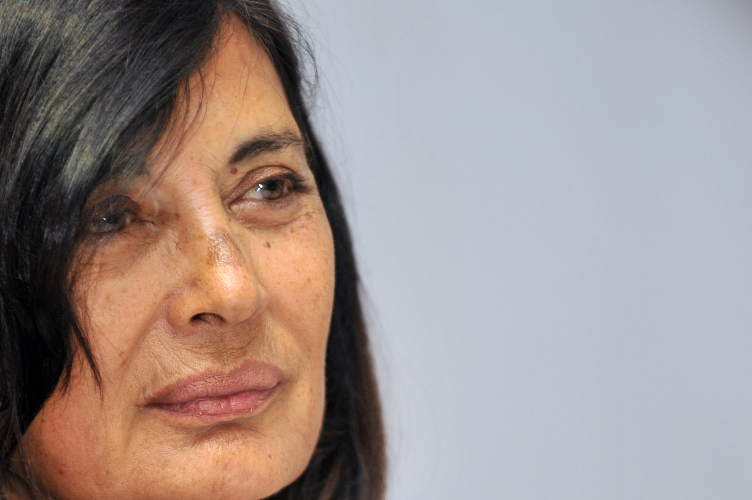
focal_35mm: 457
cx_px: 274
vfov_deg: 3.0
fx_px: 9538
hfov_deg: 4.5
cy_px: 394
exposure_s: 1/125
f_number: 3.2
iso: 640
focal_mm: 200
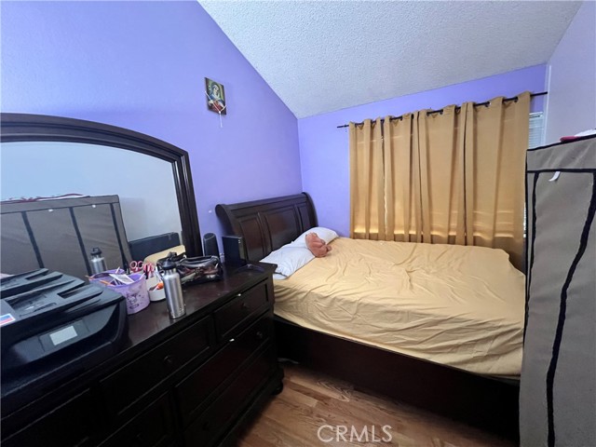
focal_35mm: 13
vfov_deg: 89.9
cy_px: 224
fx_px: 224
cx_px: 298
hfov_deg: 106.2
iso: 800
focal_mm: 1.57
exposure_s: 1/40
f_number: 1.8
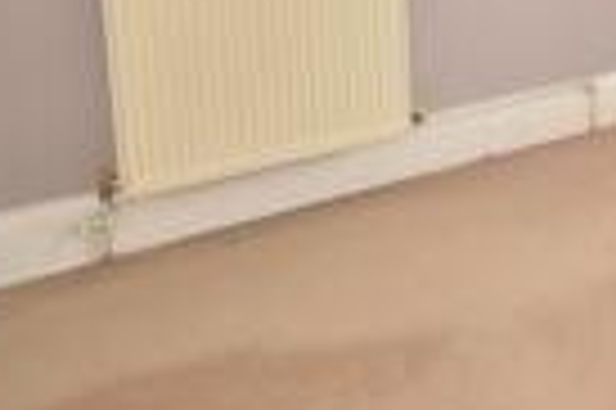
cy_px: -151
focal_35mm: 52
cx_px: 863
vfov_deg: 22.6
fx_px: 889
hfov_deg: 28.6
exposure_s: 1/100
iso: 400
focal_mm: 10
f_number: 5
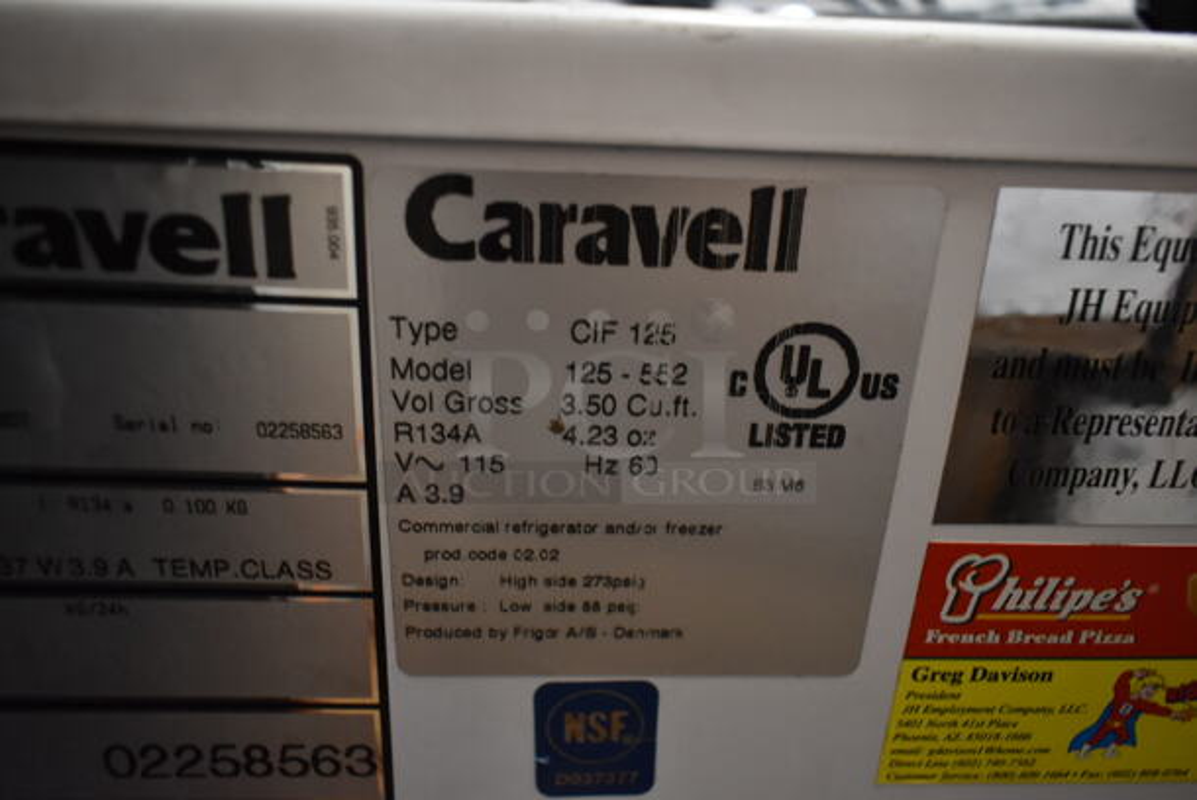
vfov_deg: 48.0
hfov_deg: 67.3
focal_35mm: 27
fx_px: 899
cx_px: 598
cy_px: 400
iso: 1400
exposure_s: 1/30
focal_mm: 18
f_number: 3.5
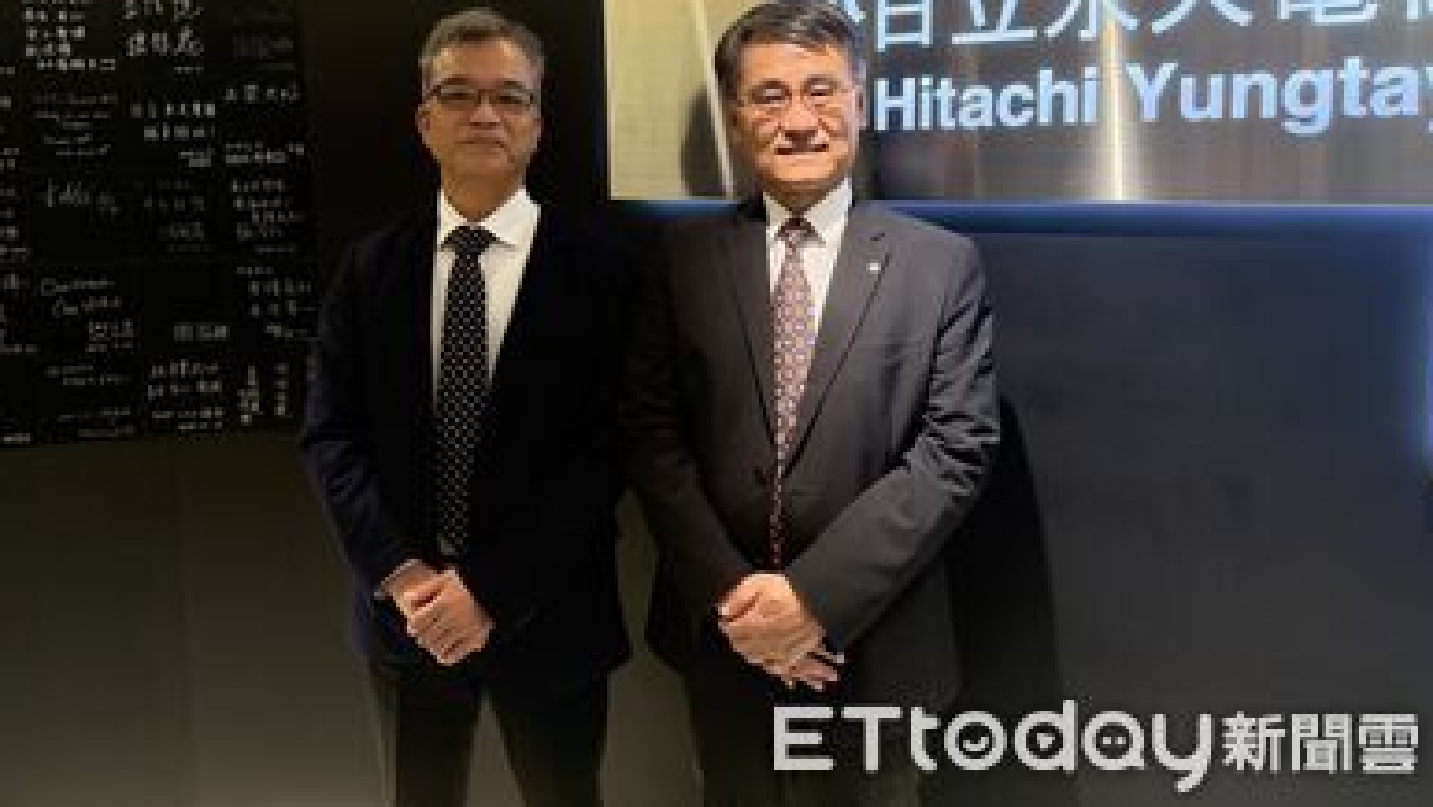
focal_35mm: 27
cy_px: 259
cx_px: 707
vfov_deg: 42.3
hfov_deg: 69.8
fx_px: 1026
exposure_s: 1/125
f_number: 1.78
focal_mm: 6.76
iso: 200
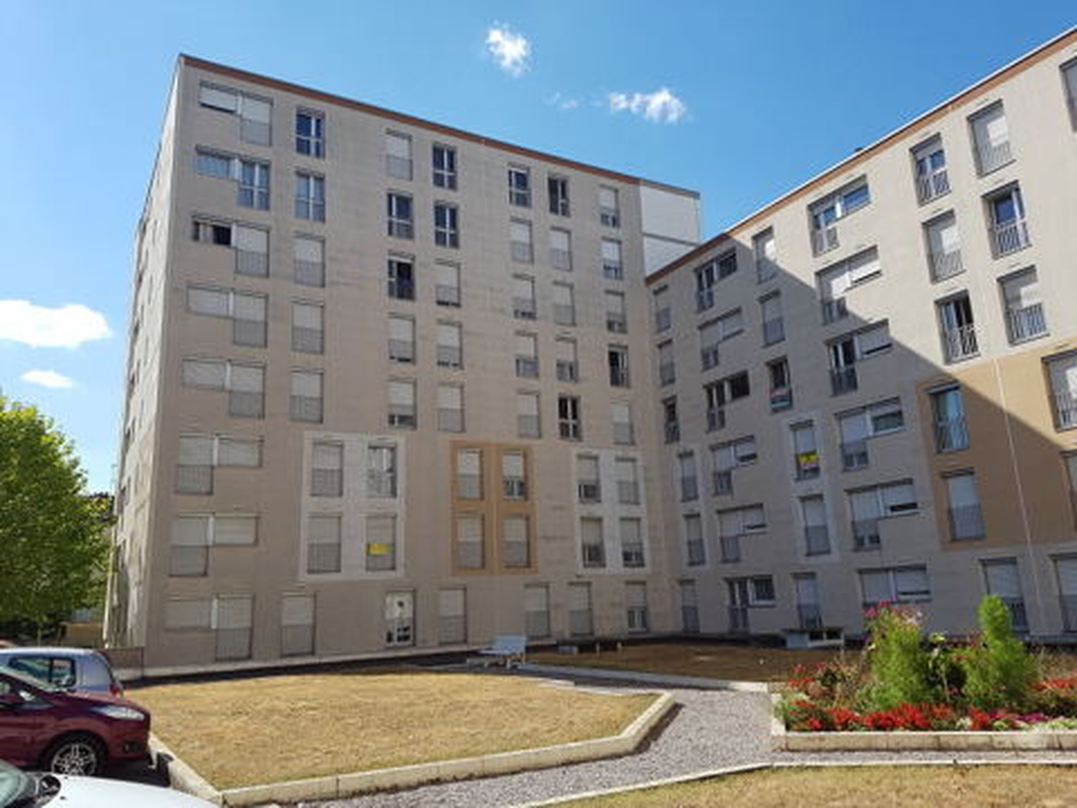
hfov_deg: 67.3
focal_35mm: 26
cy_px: 404
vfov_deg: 53.1
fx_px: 809
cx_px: 538
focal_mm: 4.2
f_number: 1.7
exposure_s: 1/1604
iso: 40
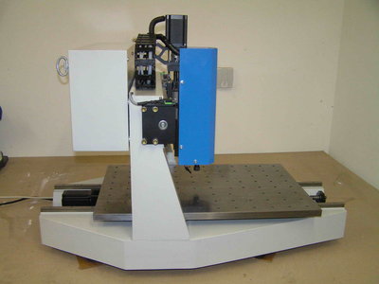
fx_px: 416
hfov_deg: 49.0
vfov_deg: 37.7
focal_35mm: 38
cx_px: 190
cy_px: 142
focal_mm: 6.3
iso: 200
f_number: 2.8
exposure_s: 1/40
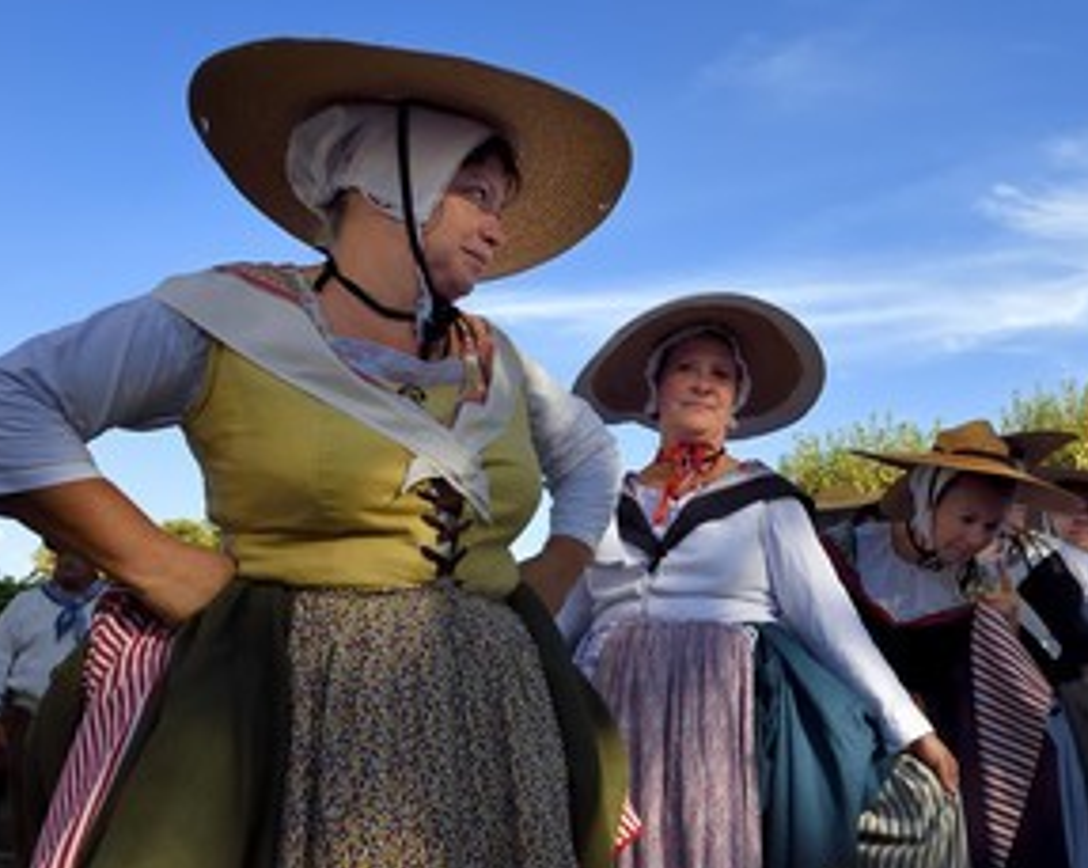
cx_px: 705
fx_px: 1062
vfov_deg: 44.4
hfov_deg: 53.4
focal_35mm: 33
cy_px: 497
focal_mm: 24
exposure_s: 1/500
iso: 800
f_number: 14
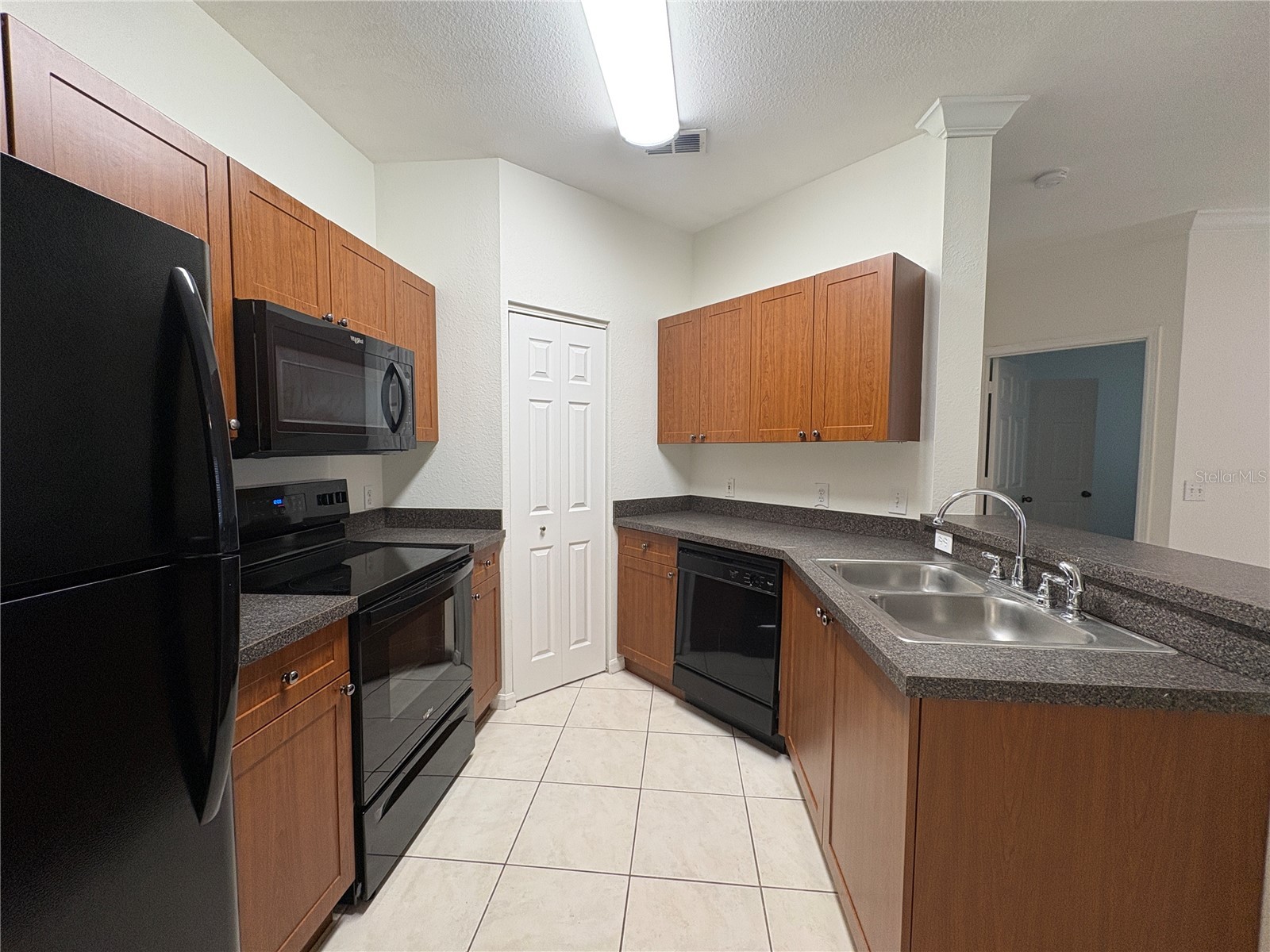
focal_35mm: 14
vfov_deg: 85.7
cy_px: 476
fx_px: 514
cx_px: 635
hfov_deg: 102.1
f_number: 2.2
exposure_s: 1/60
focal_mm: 2.22
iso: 125
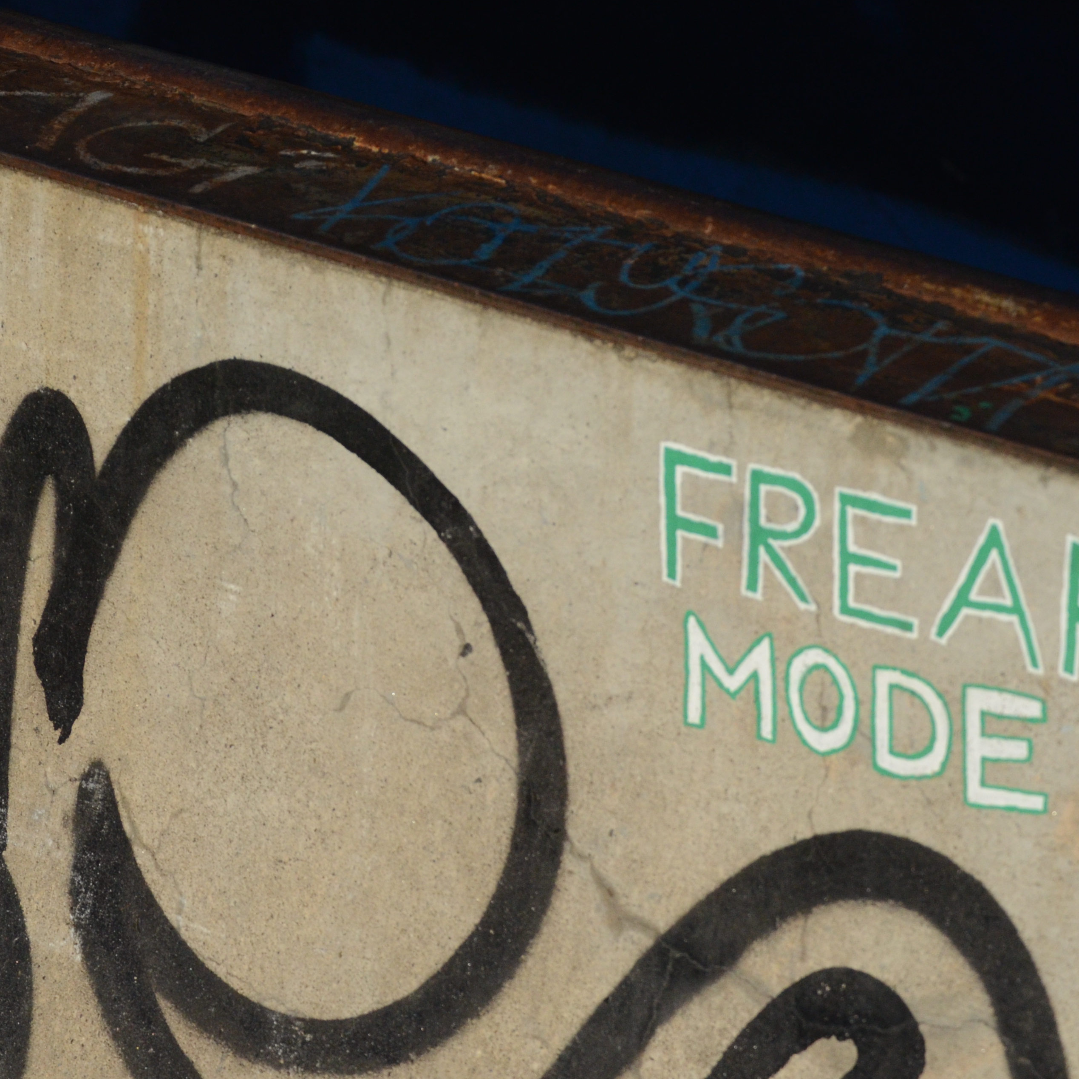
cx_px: 432
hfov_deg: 12.8
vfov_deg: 12.8
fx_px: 4790
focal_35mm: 136
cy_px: 419
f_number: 7.1
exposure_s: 1/8000
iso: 1000
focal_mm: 55
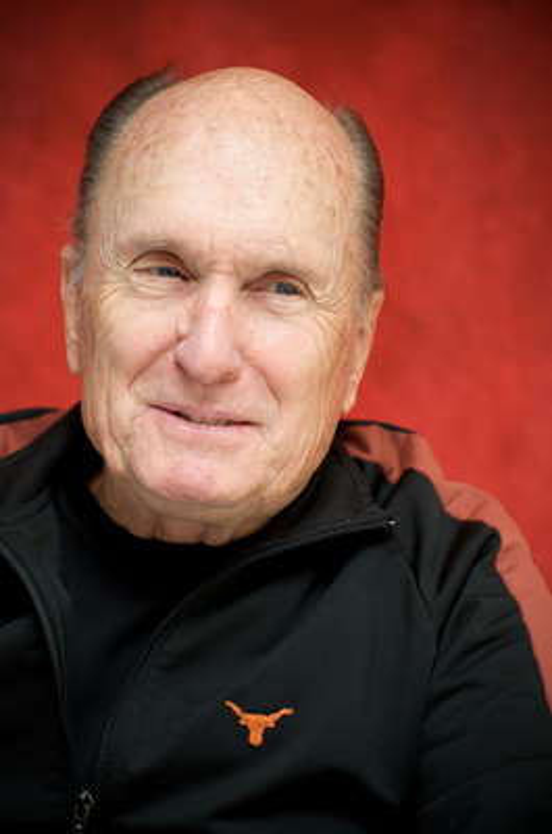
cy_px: 417
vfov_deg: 15.2
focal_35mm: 135
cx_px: 276
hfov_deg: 10.1
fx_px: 3118
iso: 500
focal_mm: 135
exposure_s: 1/60
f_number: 5
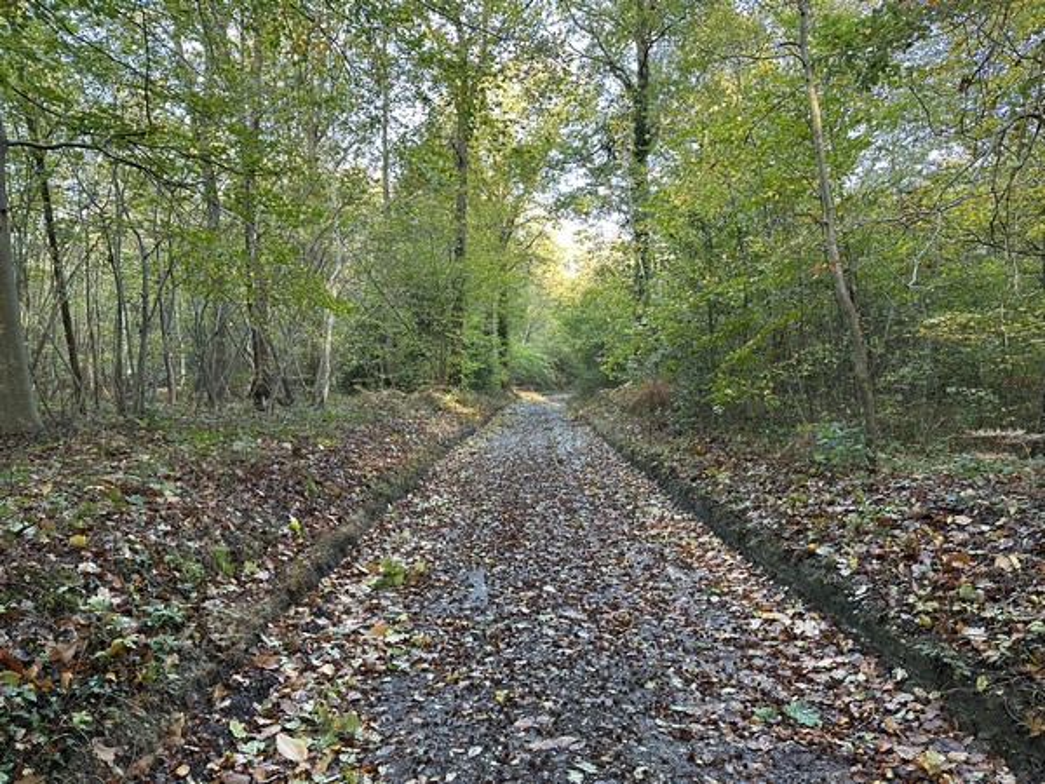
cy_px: 392
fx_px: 725
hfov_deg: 71.6
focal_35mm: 24
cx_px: 522
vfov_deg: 56.8
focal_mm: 6.86
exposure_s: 1/121
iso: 200
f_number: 1.78
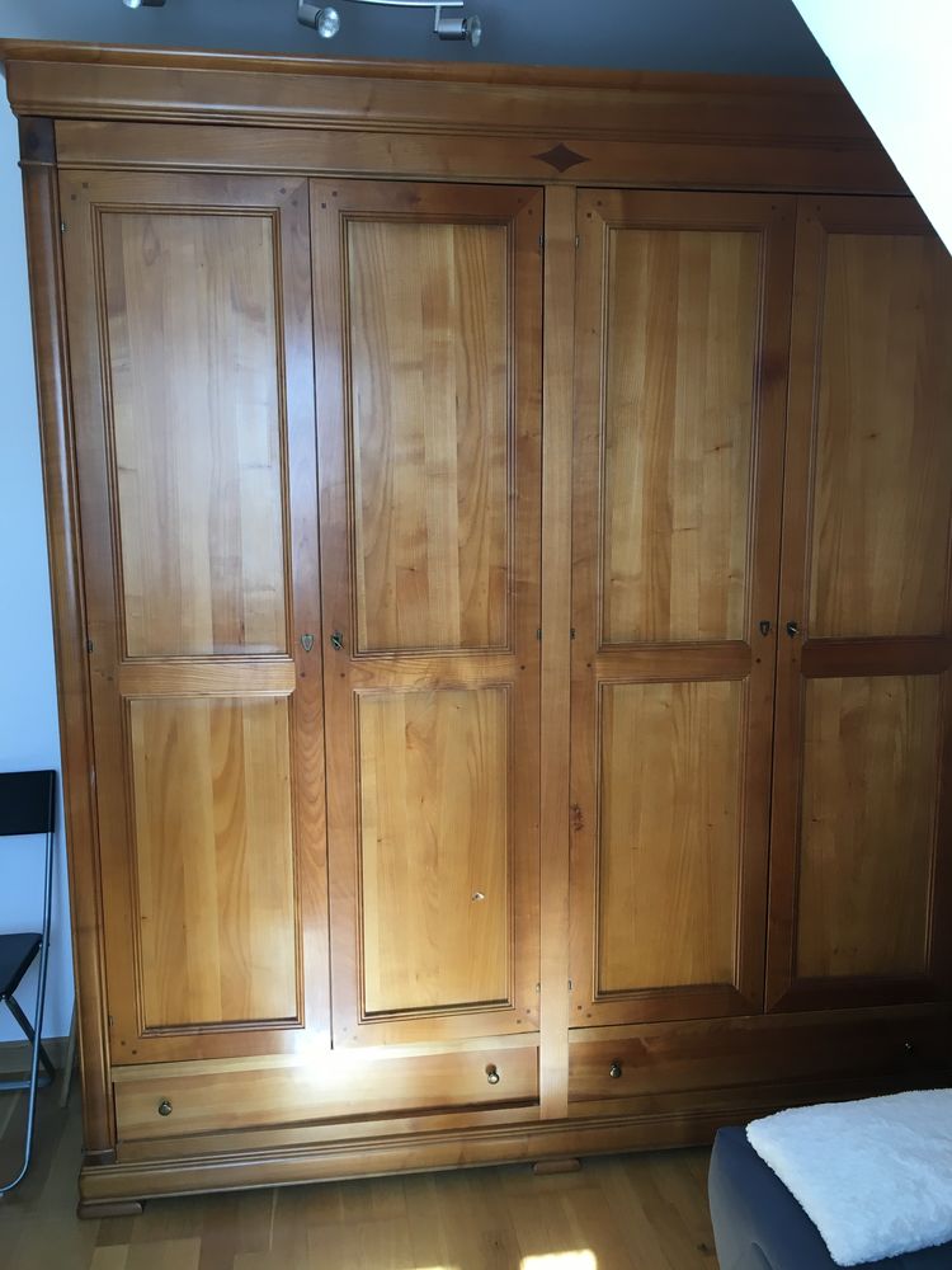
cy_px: 635
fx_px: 1063
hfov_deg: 48.2
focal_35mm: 29
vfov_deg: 61.7
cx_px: 476
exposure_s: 1/33
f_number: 2.2
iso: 32
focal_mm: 4.15
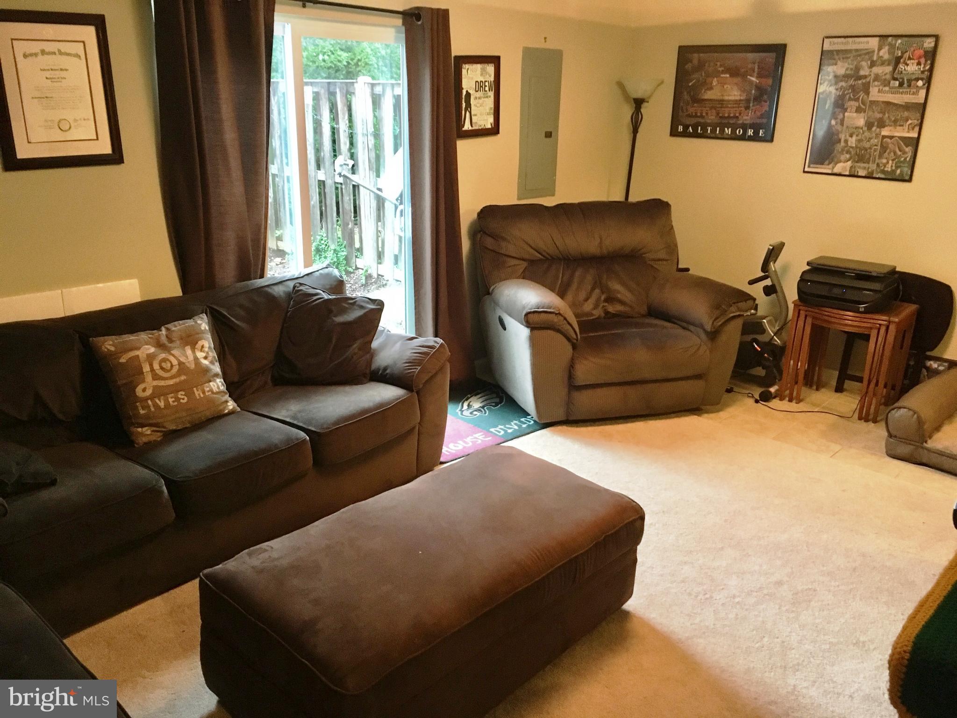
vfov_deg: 48.2
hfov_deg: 61.7
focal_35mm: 29
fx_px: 802
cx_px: 478
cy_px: 359
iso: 200
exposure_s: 1/15
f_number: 2.2
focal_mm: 4.15
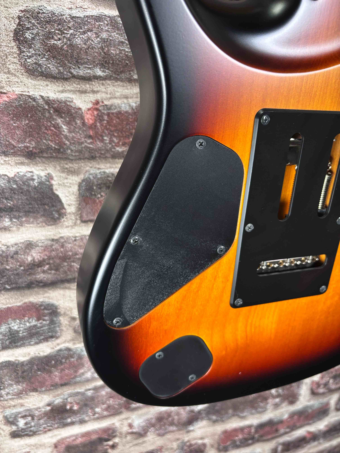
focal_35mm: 26
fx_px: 340
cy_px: 226
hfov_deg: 53.1
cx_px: 170
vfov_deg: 67.3
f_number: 1.6
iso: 125
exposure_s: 1/77
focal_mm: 5.96
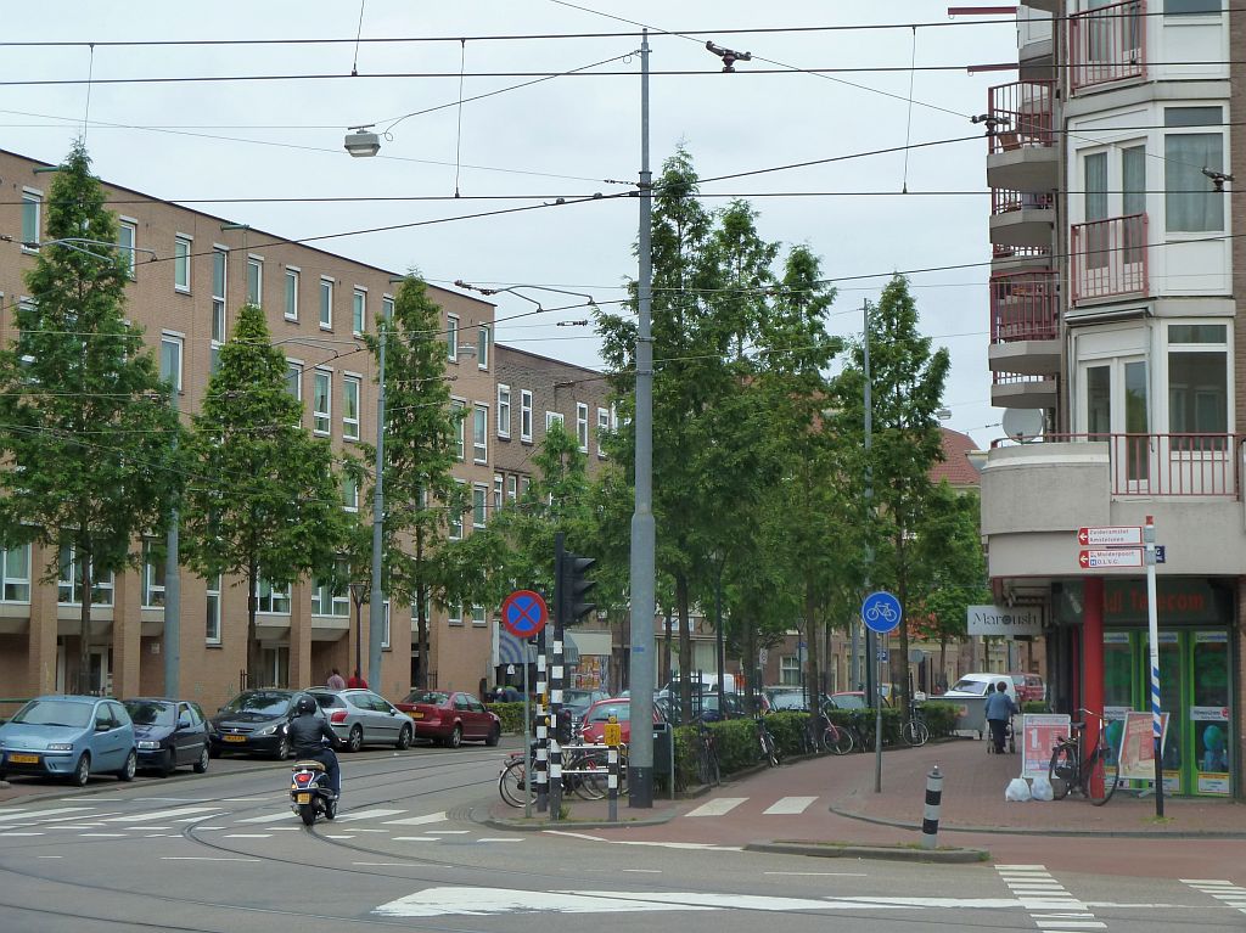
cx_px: 623
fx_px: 2986
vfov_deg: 17.8
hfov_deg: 23.6
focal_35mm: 83
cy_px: 466
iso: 125
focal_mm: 13.7
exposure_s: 1/250
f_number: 4.2
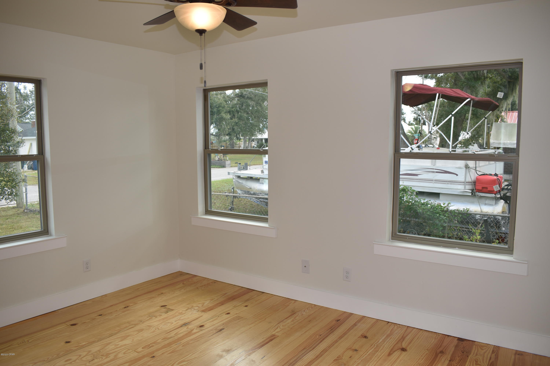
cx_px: 275
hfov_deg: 67.4
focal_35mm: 27
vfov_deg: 47.9
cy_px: 183
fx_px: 412
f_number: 5
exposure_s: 1/100
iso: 100
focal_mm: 18
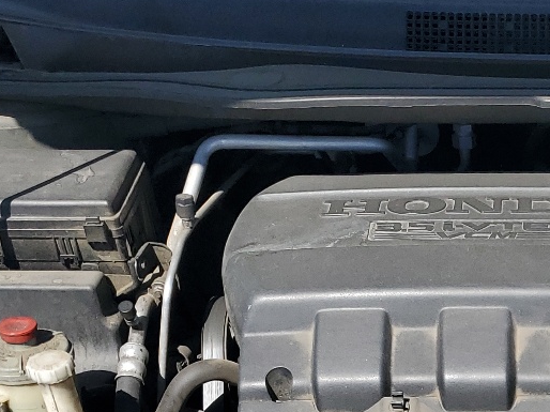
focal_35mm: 81
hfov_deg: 22.3
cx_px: 653
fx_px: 1286
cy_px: 614
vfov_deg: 16.6
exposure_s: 1/2500
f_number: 1.5
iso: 50
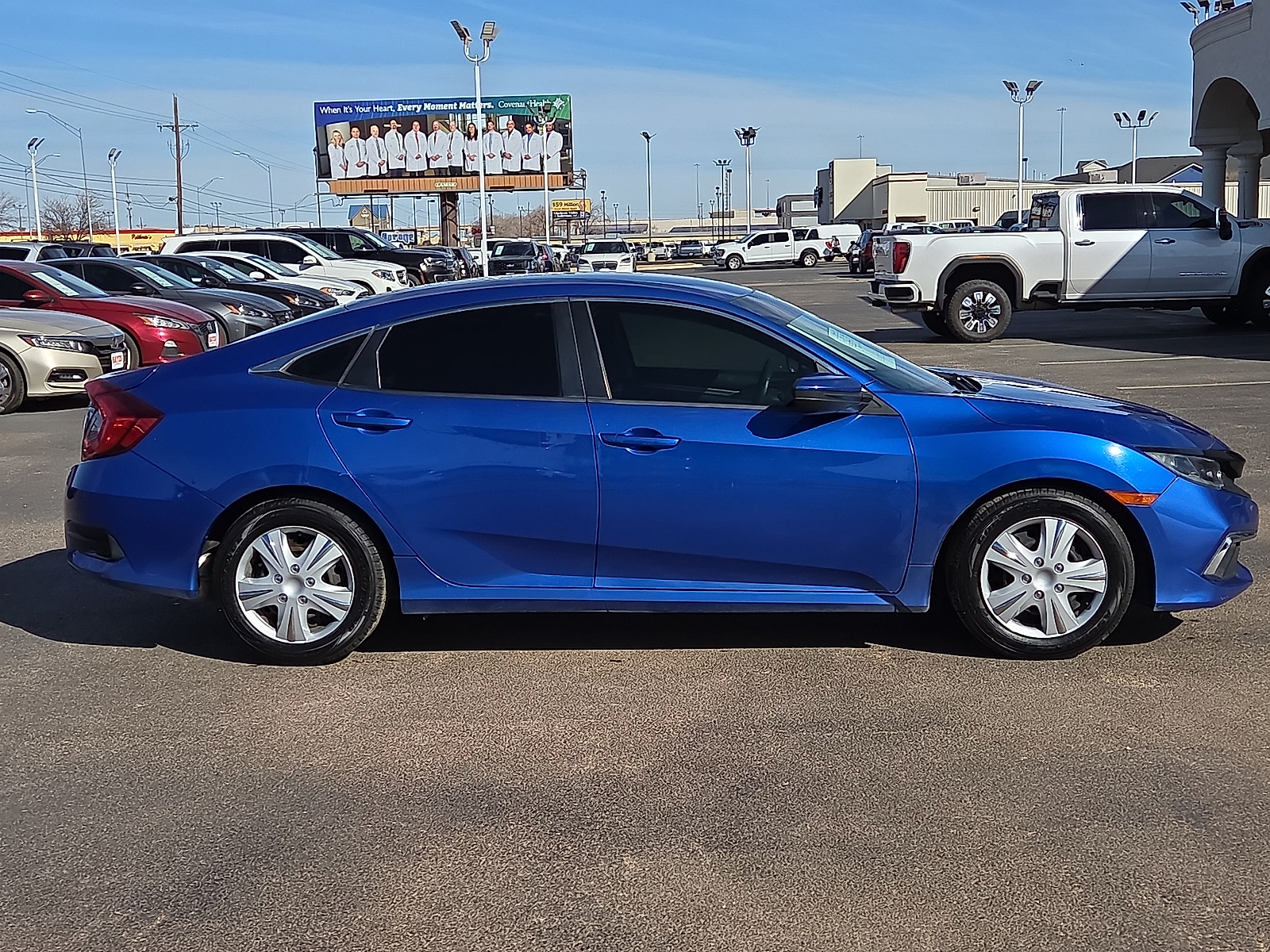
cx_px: 635
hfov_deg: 42.1
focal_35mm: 45
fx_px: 1651
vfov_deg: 32.2
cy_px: 476
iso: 25
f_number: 1.8
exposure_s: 1/2500
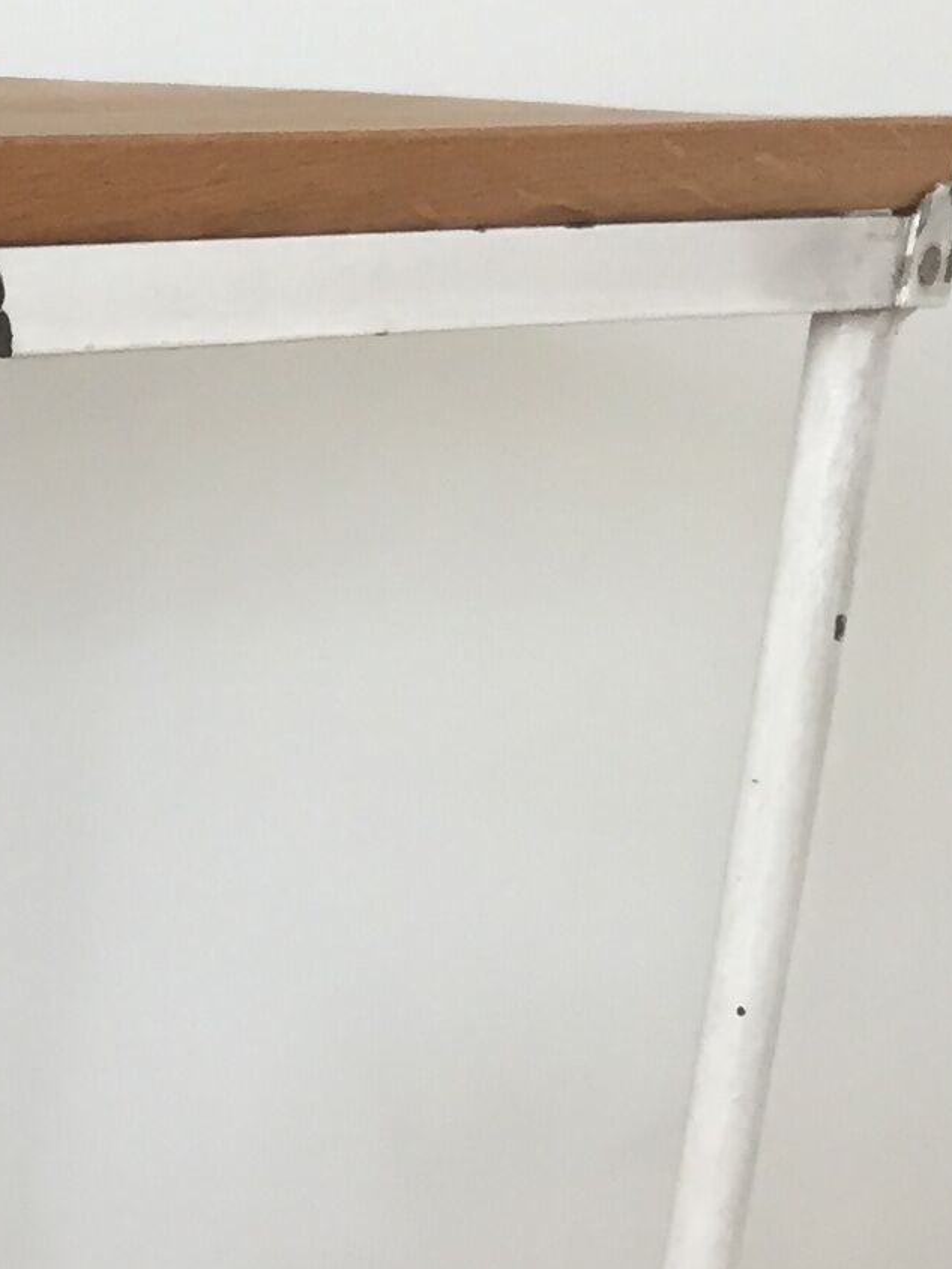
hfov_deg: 12.5
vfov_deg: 15.7
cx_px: -557
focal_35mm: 112
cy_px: 2077
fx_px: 4106
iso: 80
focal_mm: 4.15
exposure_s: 1/33
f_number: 2.2
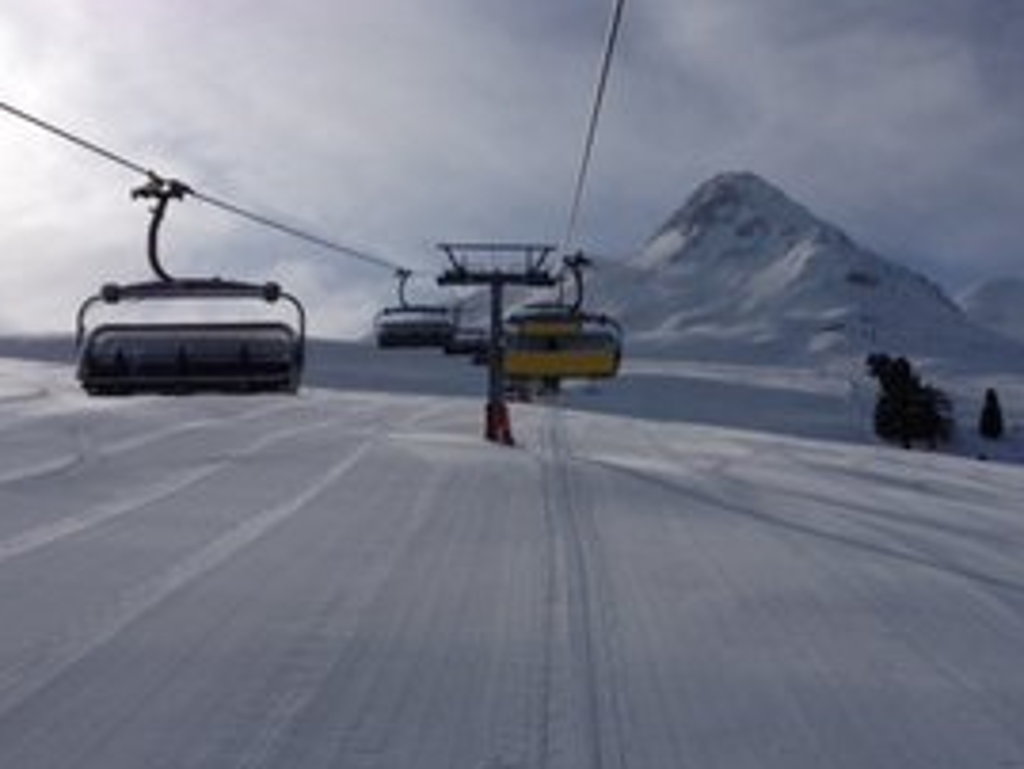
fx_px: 1539
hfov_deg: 36.7
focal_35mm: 52
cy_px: 503
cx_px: 601
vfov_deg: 27.9
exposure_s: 1/6944
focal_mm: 4.28
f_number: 2.4
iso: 50
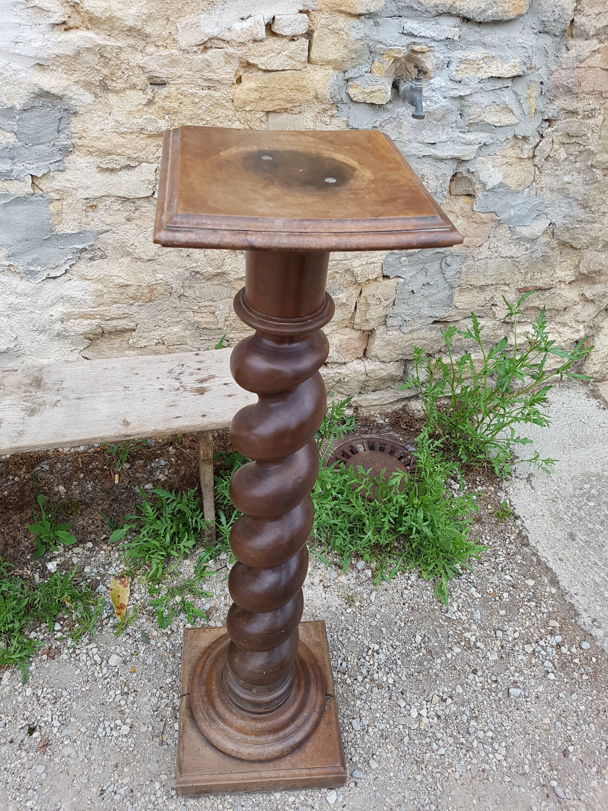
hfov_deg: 53.1
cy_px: 406
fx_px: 609
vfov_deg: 67.3
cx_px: 304
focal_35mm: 26
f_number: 1.7
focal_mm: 4.2
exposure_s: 1/100
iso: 64
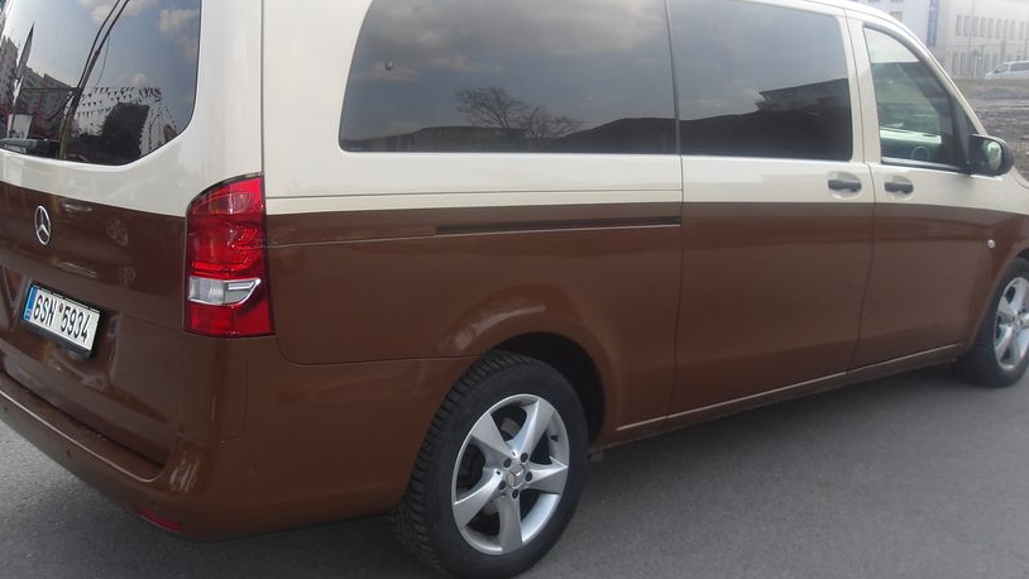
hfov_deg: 53.9
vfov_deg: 31.9
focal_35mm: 37
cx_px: 470
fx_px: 1010
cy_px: 239
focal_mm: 4.9
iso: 100
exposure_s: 1/424
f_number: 3
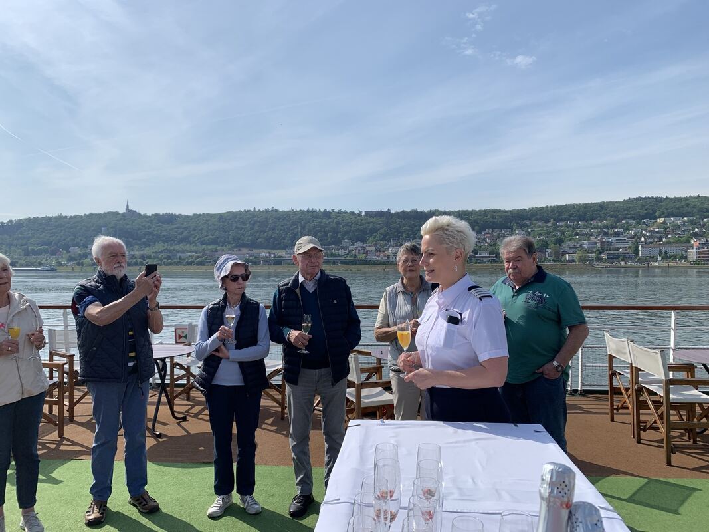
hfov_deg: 67.3
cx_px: 354
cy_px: 266
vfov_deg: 53.1
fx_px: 532
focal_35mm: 26
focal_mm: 4.25
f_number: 1.8
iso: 25
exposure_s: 1/3521
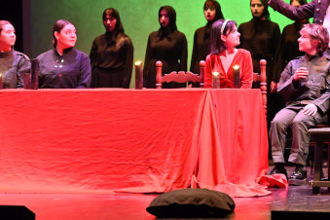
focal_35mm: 159
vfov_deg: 8.6
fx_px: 1457
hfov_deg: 12.9
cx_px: 219
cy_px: 39
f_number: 4
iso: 10000
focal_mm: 70
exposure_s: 1/60
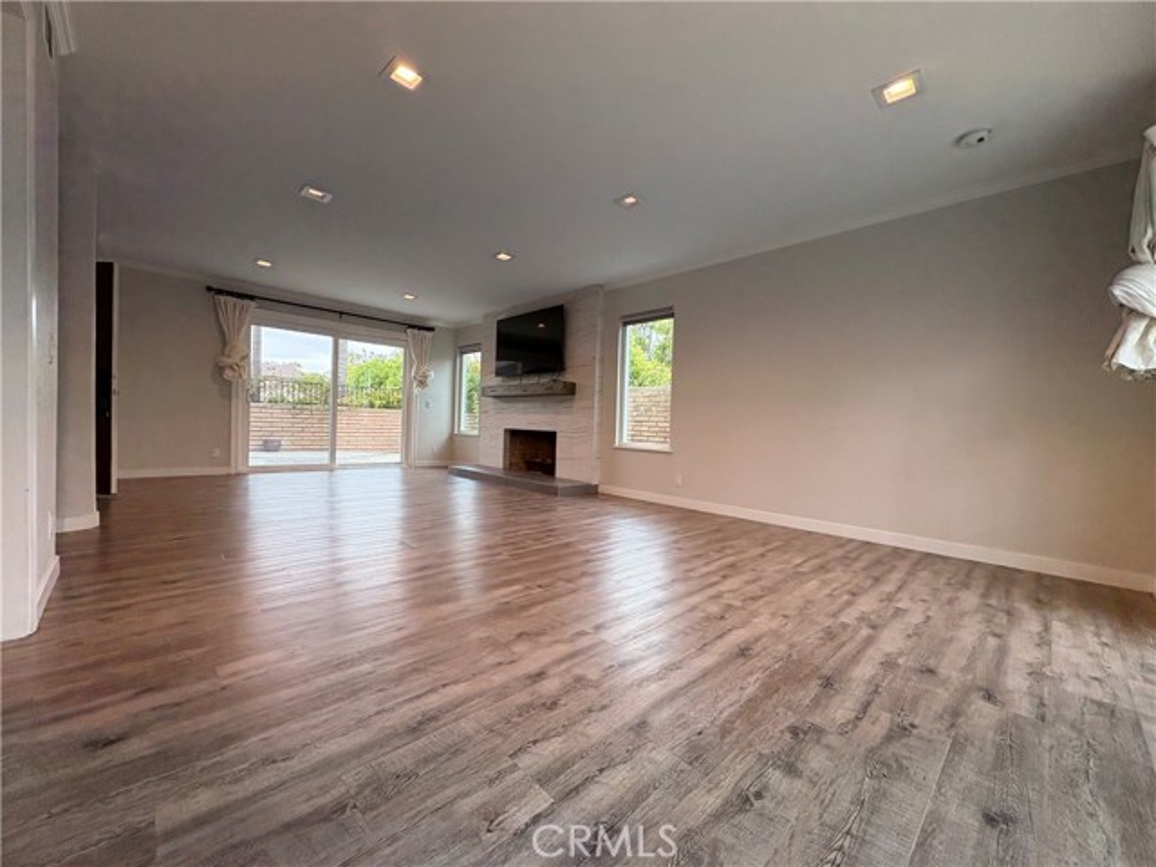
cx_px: 578
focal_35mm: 14
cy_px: 434
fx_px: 468
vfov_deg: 85.7
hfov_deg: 102.1
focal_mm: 2.22
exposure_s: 1/138
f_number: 2.2
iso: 80
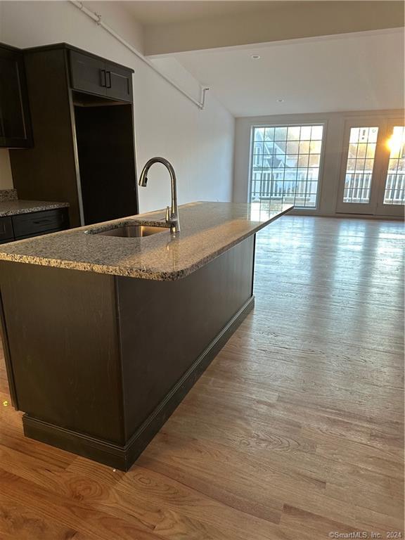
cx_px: 202
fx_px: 374
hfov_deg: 56.8
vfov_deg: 71.6
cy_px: 270
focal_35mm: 24
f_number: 1.78
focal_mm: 6.86
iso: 250
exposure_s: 1/97
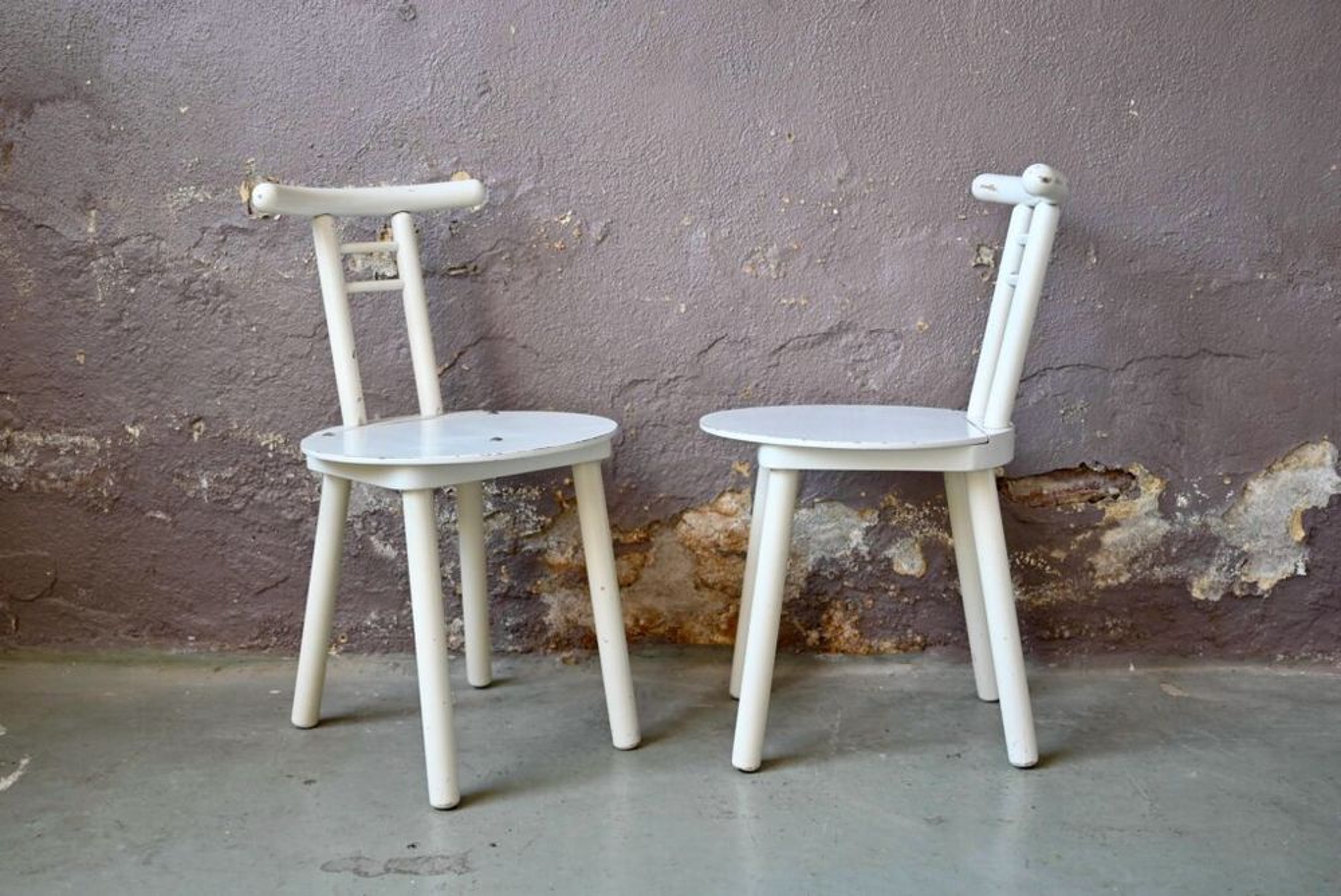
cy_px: 448
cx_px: 670
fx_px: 1454
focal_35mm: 39
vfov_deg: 34.3
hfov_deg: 49.5
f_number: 4
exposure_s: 1/125
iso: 450
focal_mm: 39
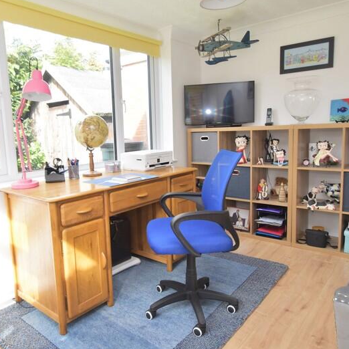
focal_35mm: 25
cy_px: 166
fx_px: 285
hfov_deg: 62.9
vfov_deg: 62.9
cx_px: 162
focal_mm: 10
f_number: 5
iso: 400
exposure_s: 1/200
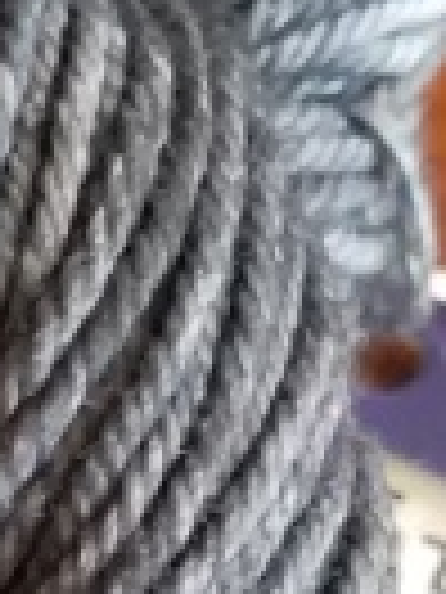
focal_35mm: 201
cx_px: -824
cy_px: 950
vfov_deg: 9.5
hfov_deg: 6.8
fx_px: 3453
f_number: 1.7
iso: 320
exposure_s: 1/10
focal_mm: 4.2
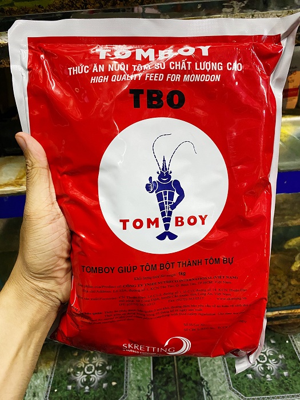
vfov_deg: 67.3
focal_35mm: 26
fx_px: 300
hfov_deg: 53.1
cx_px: 150
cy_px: 200
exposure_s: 1/33
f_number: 1.8
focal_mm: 4.25
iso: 400
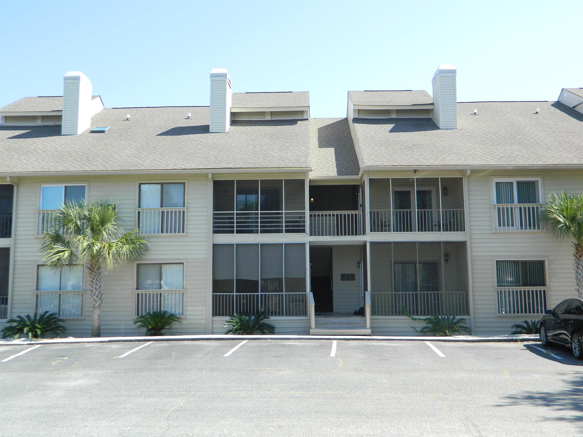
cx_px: 292
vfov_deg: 40.7
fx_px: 589
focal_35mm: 35
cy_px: 218
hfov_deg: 52.6
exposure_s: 1/400
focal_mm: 6.2
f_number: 3.3
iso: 110
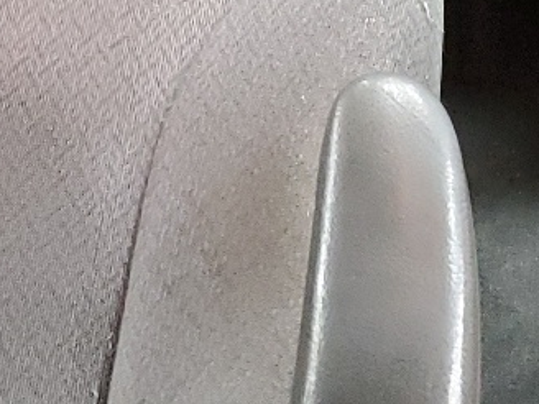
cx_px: 504
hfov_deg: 15.3
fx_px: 1977
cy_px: -240
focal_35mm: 127
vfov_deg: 11.1
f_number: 1.5
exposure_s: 1/15
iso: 429
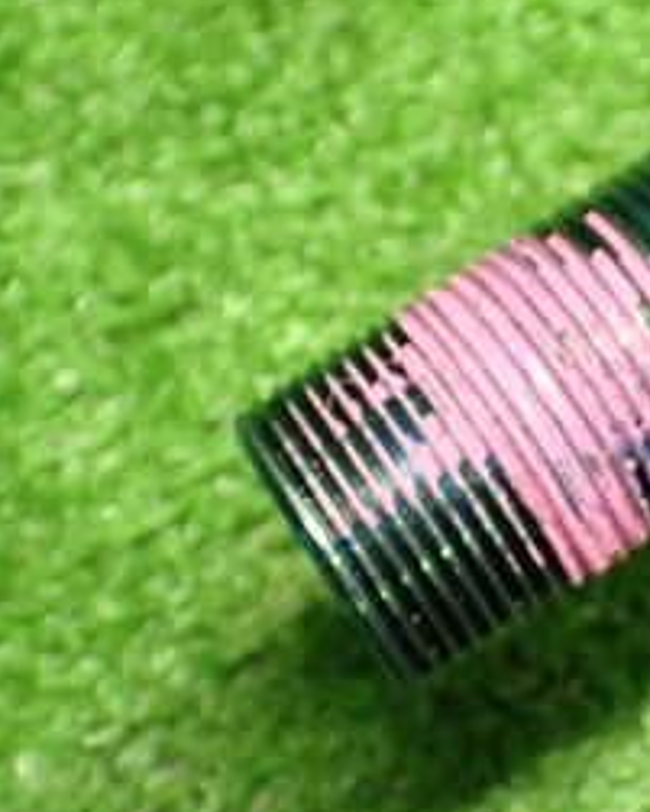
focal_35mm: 84
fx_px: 2019
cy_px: 346
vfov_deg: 22.7
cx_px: 601
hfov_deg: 18.0
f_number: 2.5
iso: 800
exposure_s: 1/40
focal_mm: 6.37
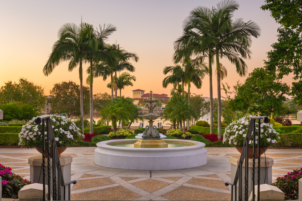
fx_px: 352
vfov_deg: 31.9
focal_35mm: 42
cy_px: 100
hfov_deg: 46.4
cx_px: 151
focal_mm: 42
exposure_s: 2.5
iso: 64
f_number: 11
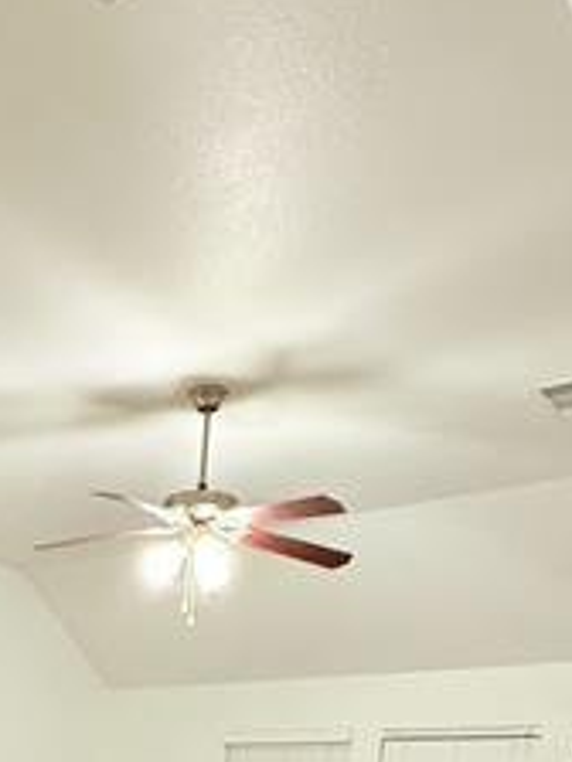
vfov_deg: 30.9
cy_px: 993
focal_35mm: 48
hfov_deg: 28.2
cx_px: -20
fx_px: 1058
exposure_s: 1/60
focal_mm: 2.22
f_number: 2.2
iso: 400
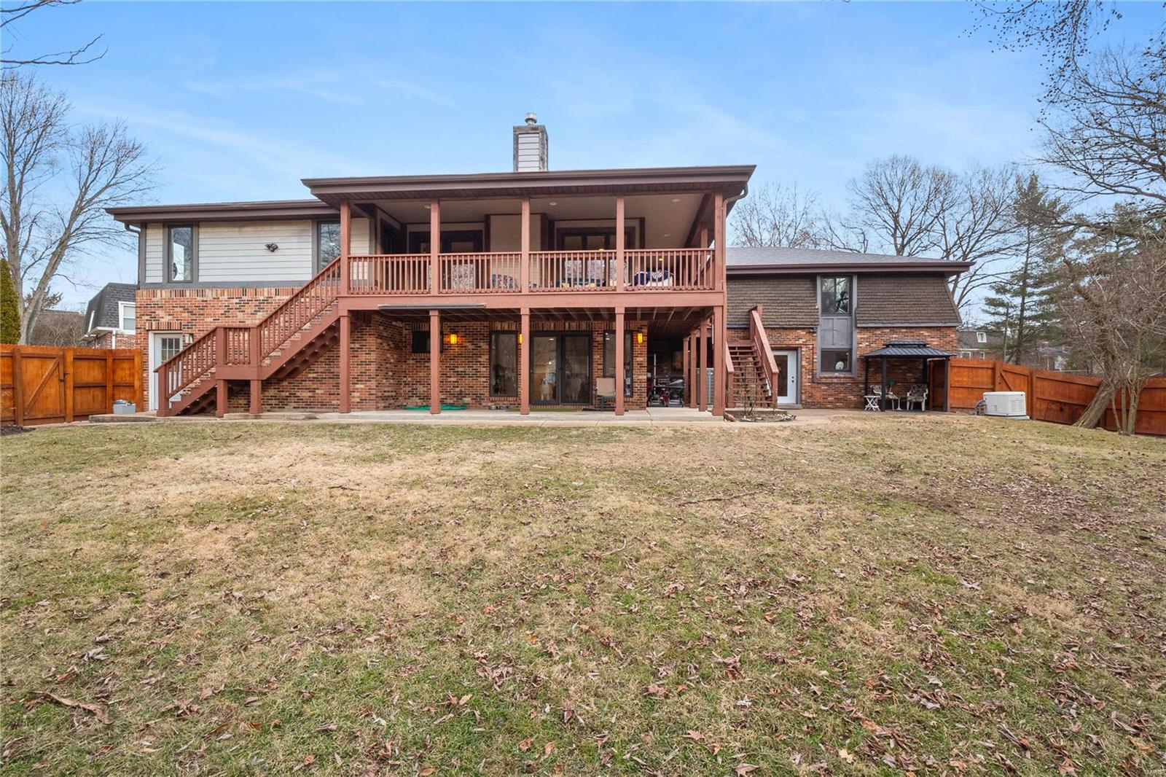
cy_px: 388
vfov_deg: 73.7
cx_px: 583
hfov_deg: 96.7
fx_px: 518
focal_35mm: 16
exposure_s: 1/30
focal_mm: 8
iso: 400
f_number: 8
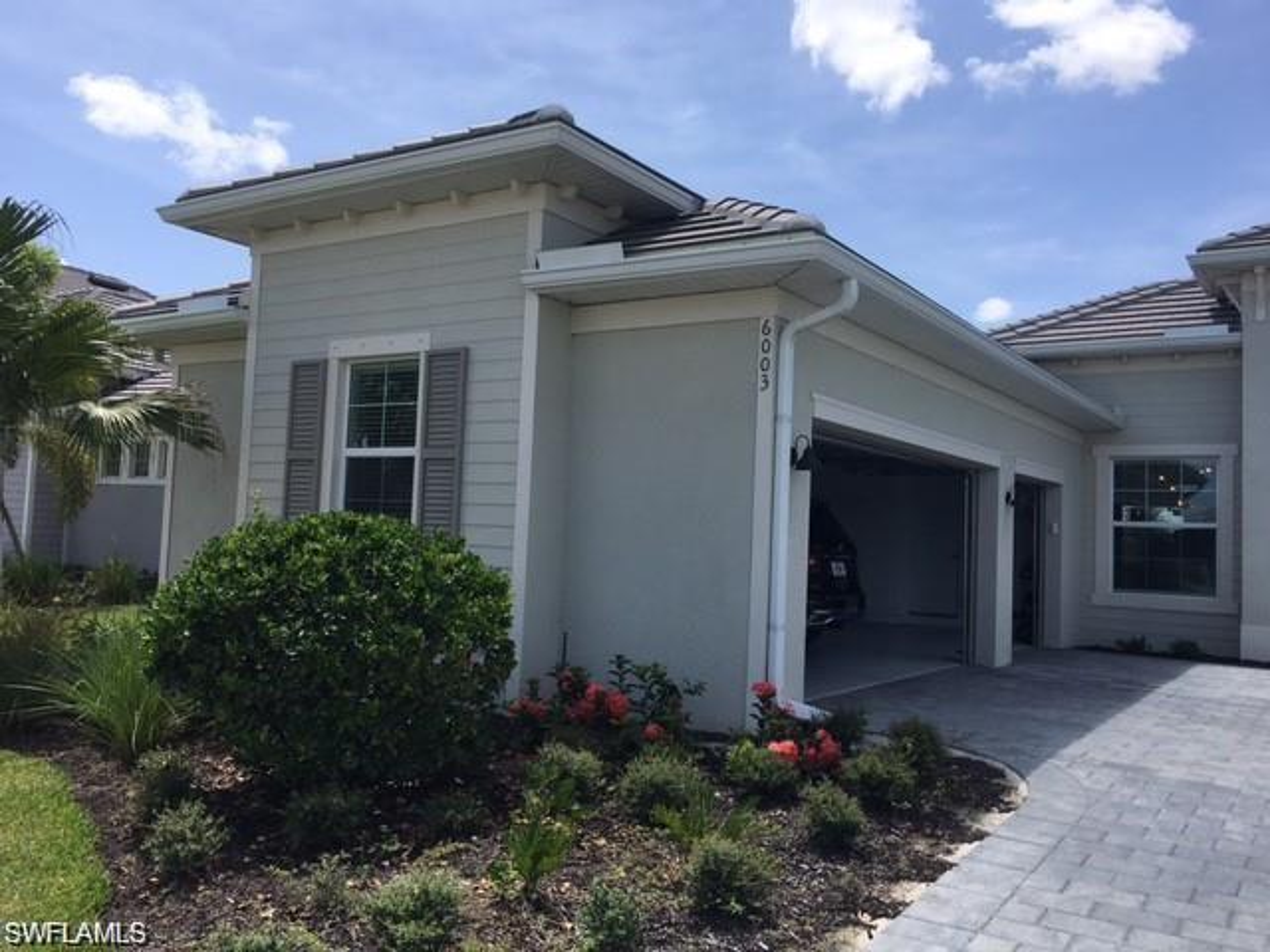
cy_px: 476
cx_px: 635
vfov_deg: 48.2
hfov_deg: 61.7
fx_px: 1064
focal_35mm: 29
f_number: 2.2
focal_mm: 4.15
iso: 25
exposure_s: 1/1709
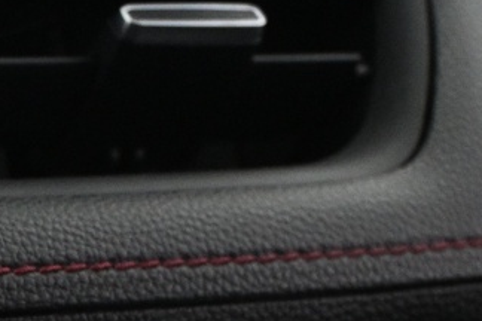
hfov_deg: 12.2
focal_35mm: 158
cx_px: -302
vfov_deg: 8.0
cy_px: 783
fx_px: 2109
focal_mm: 21
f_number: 4
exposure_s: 1/30
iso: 1800
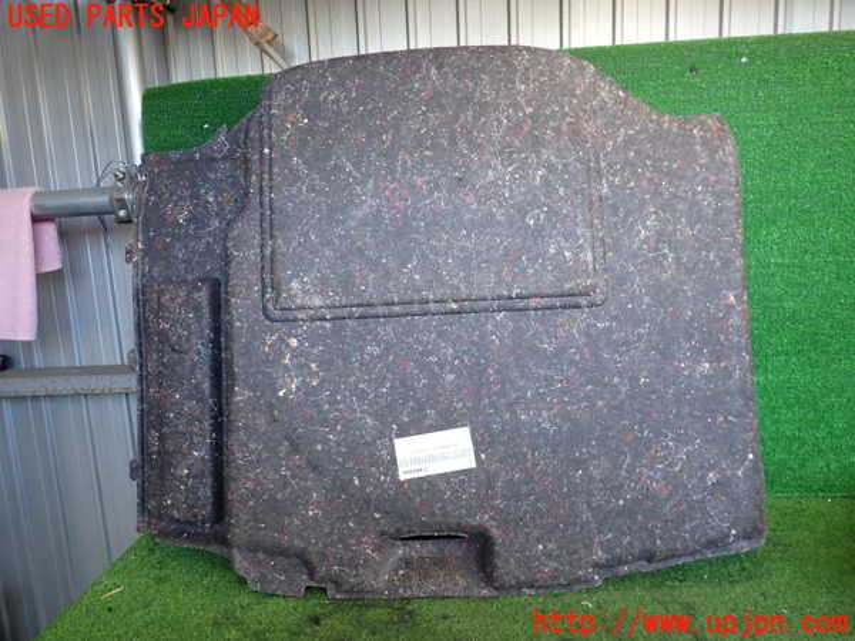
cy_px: 320
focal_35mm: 25
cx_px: 428
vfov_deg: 54.9
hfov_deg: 69.4
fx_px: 617
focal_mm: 4.5
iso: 200
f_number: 2
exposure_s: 1/80
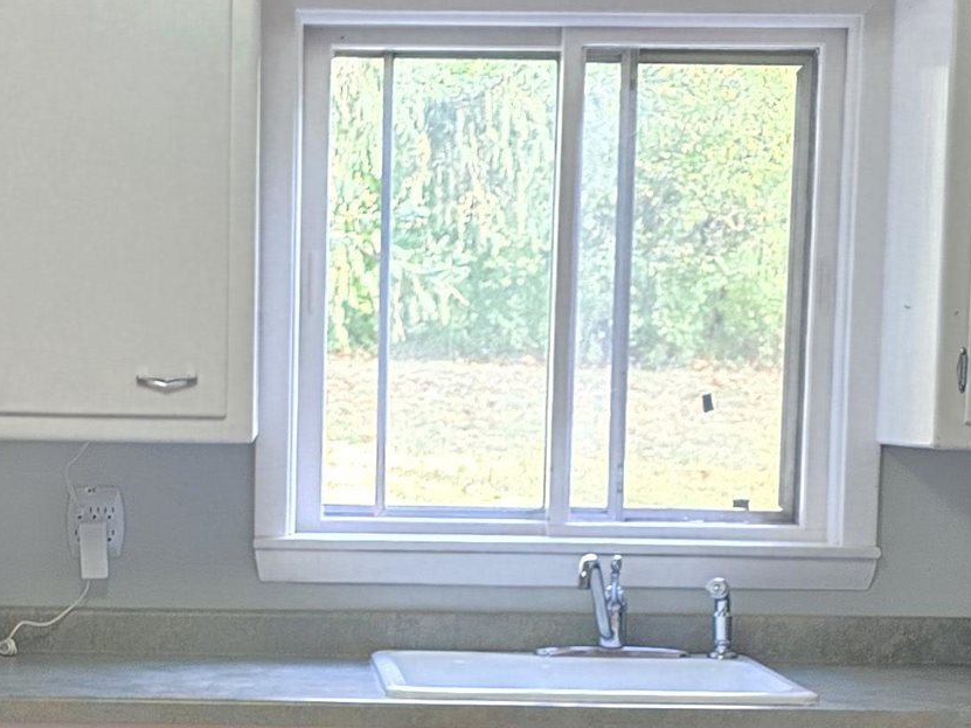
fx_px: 2384
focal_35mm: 85
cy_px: 616
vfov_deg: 17.2
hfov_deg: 22.8
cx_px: 228
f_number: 1.7
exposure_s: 1/60
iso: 200
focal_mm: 6.3
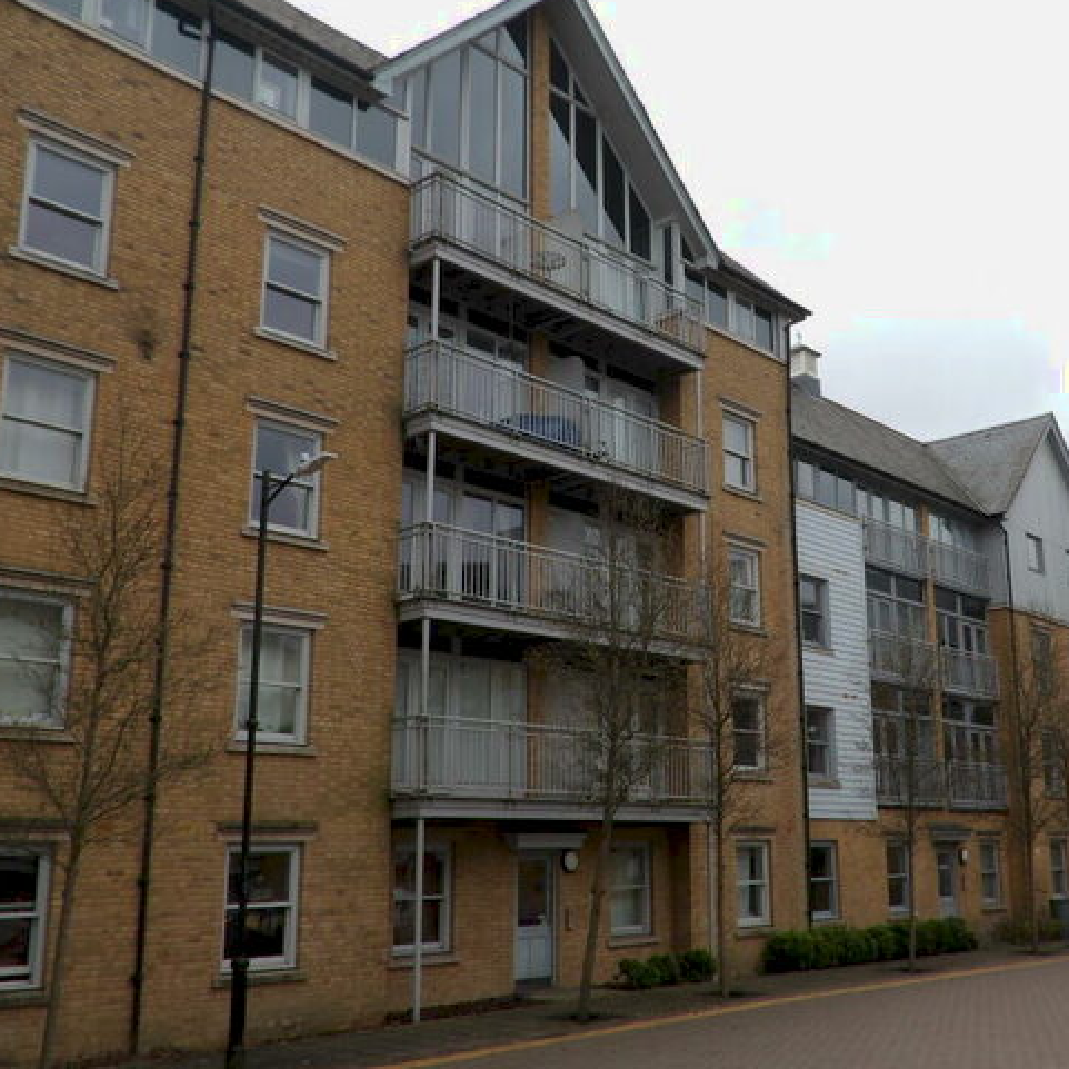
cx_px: 682
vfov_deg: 46.0
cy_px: 514
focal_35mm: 36
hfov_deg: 45.6
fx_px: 1258
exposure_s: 1/276
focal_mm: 5.1
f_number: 4.3
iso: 100
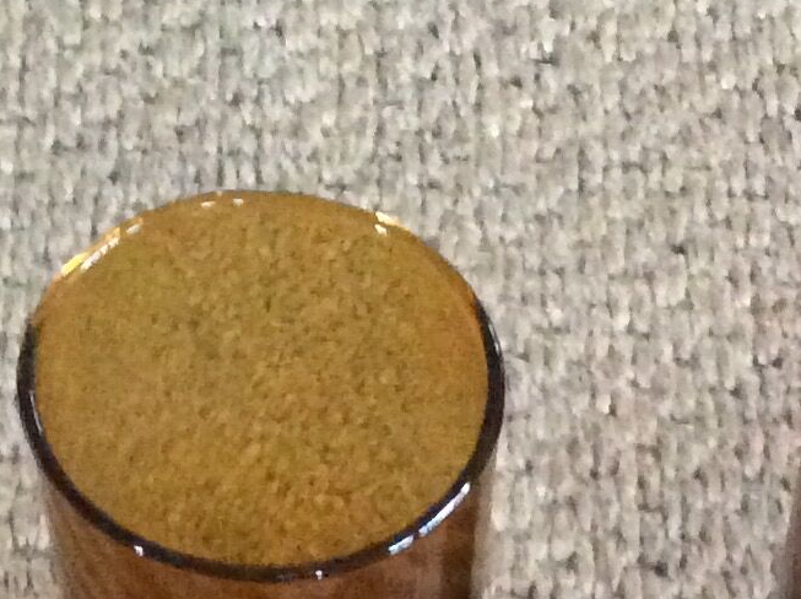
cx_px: 448
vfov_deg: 11.1
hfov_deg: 15.5
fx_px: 2935
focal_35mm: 127
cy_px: 983
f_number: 2.4
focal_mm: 3.3
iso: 640
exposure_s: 1/17
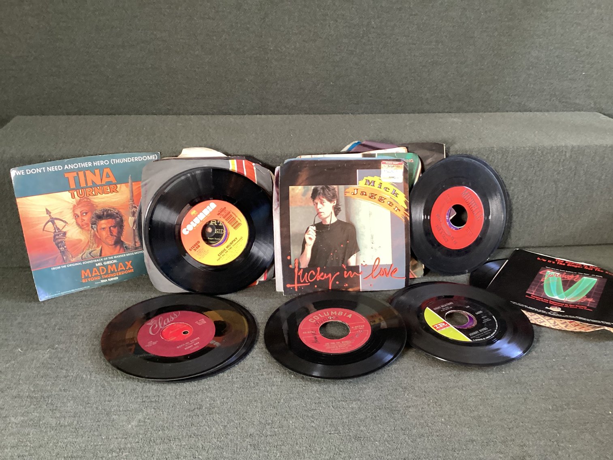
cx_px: 306
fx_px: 549
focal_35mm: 31
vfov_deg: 45.4
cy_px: 230
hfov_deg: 58.3
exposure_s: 1/33
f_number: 2.4
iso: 250
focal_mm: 3.3
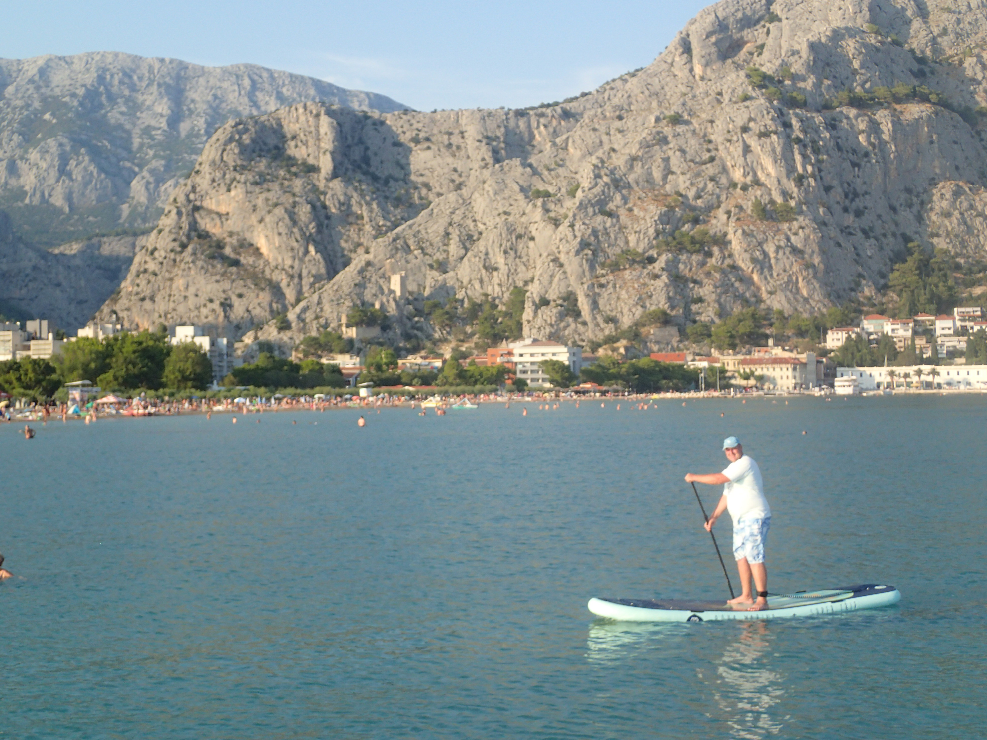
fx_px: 1511
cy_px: 370
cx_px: 494
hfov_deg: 36.2
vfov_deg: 27.5
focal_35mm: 53
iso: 200
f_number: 3.4
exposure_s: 1/1000
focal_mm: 9.61
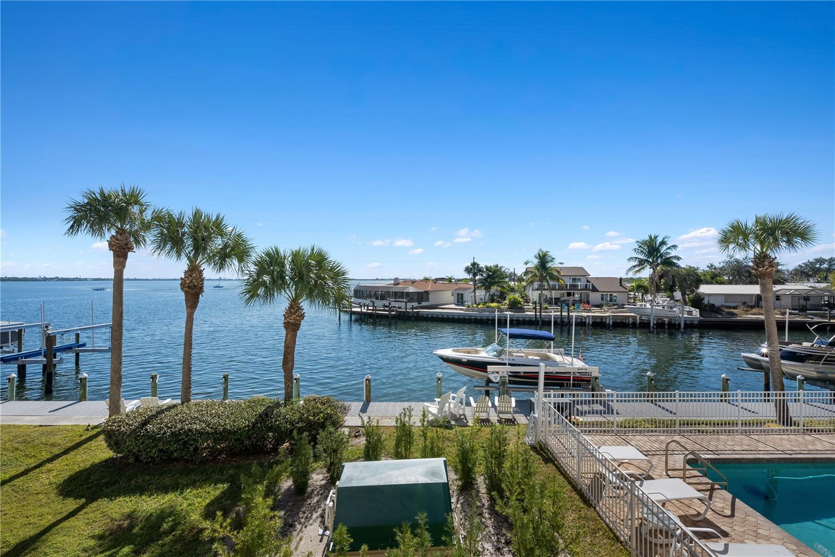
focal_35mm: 16
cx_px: 418
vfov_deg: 75.5
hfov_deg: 98.6
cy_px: 278
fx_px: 359
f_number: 14
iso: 200
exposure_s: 1/160
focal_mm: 15.5
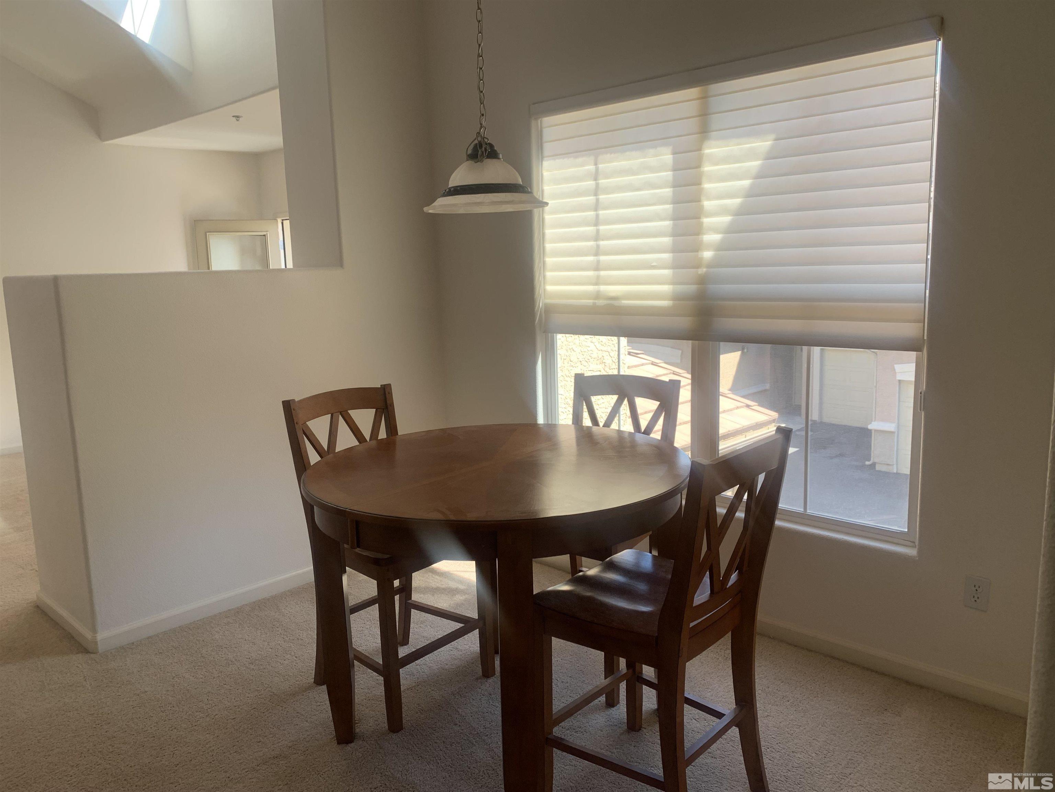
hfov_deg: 67.3
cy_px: 396
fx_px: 792
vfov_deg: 53.1
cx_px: 528
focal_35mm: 26
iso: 32
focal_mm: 4.25
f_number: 1.8
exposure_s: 1/122
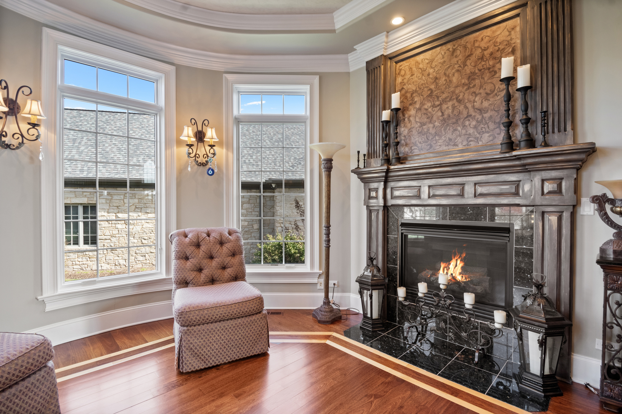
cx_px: 311
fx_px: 259
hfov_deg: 100.4
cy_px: 207
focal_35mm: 15
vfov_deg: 77.2
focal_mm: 10
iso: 200
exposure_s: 1/10
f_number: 10
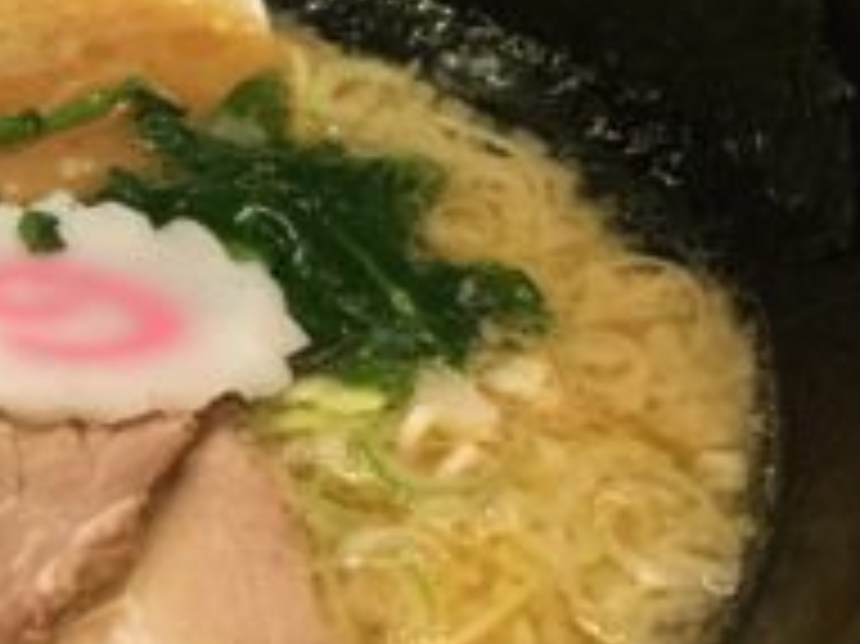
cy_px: 351
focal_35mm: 73
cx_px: 54
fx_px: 1812
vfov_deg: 20.1
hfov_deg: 25.7
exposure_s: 1/30
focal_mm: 4.15
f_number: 2.2
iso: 200
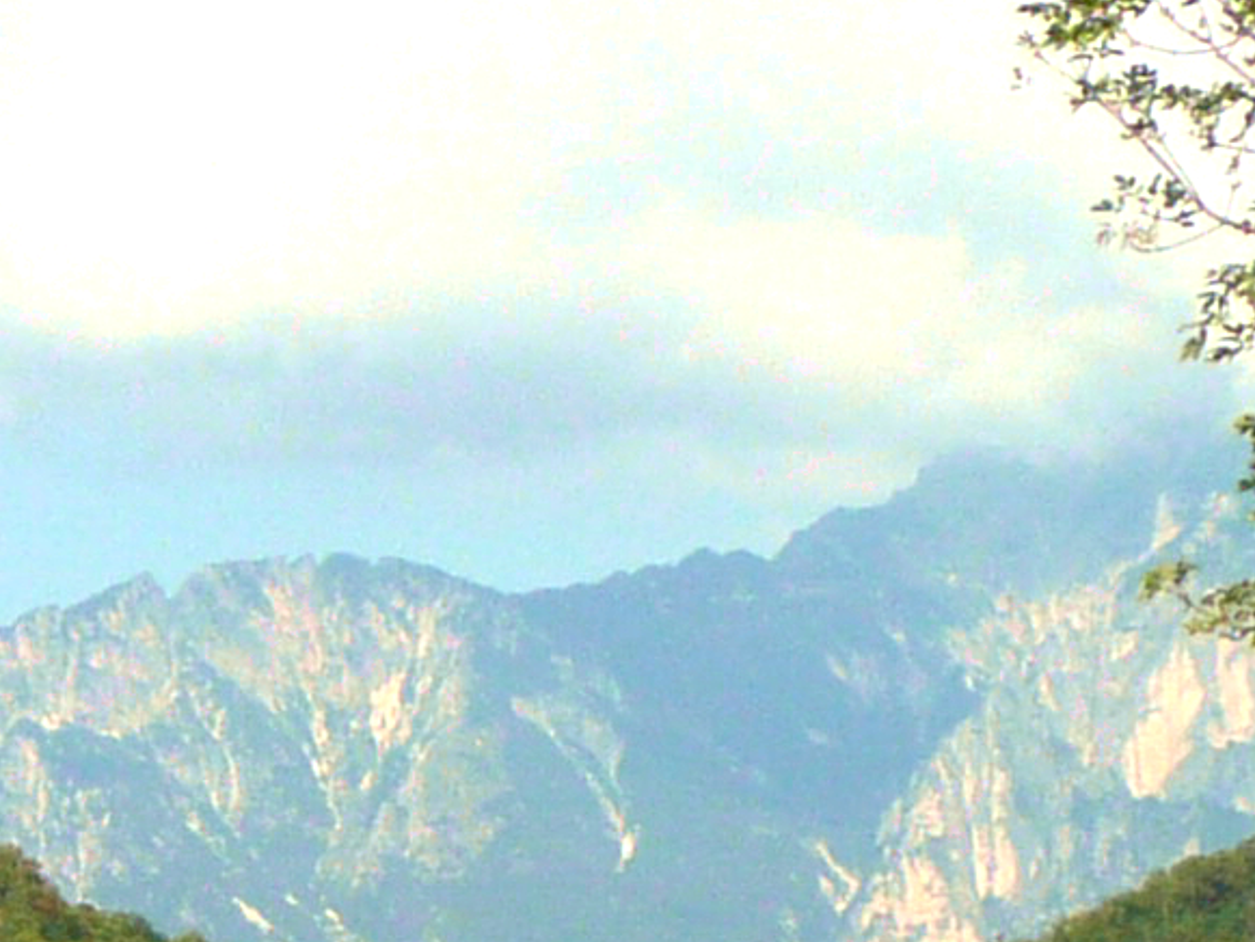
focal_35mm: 201
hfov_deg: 9.3
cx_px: -1143
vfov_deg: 7.3
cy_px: 1419
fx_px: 7289
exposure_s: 1/1000
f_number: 3.8
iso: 100
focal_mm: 6.2
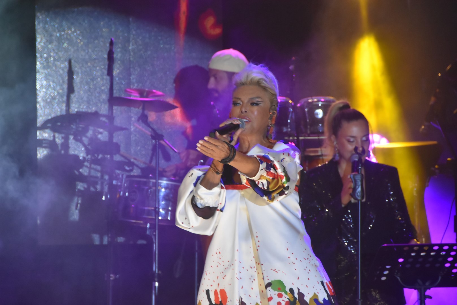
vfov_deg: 4.6
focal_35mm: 300
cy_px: 152
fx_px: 3811
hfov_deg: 6.9
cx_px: 228
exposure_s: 1/250
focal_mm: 200
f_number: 5.6
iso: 2800
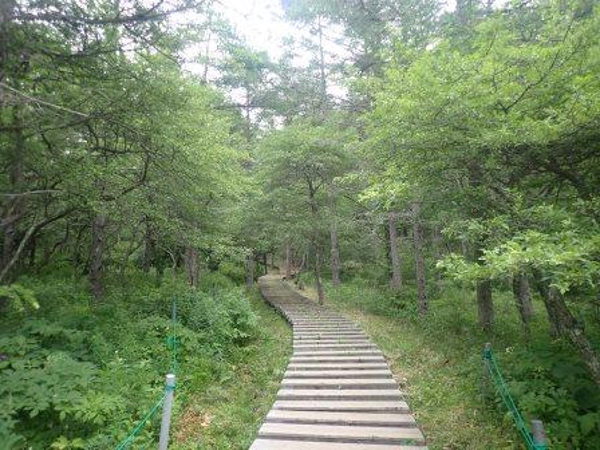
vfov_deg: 54.9
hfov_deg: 69.4
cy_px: 225
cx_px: 300
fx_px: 433
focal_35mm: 25
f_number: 2
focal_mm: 4.5
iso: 100
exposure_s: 1/160
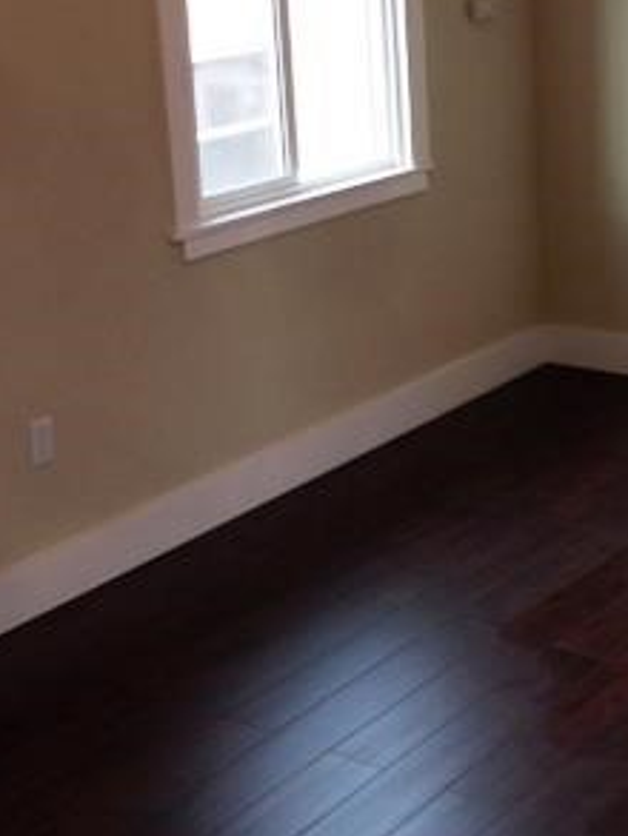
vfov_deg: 26.5
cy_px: 154
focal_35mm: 72
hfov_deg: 20.2
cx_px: 514
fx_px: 1740
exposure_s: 1/24
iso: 50
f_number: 2.4
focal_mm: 4.12
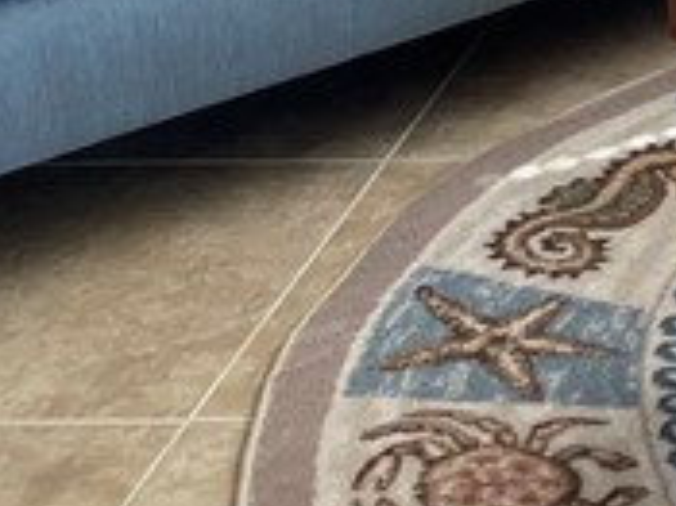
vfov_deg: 9.2
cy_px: -456
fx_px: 2966
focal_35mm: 152
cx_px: 1507
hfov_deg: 11.3
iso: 64
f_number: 1.6
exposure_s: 1/120
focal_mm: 4.2
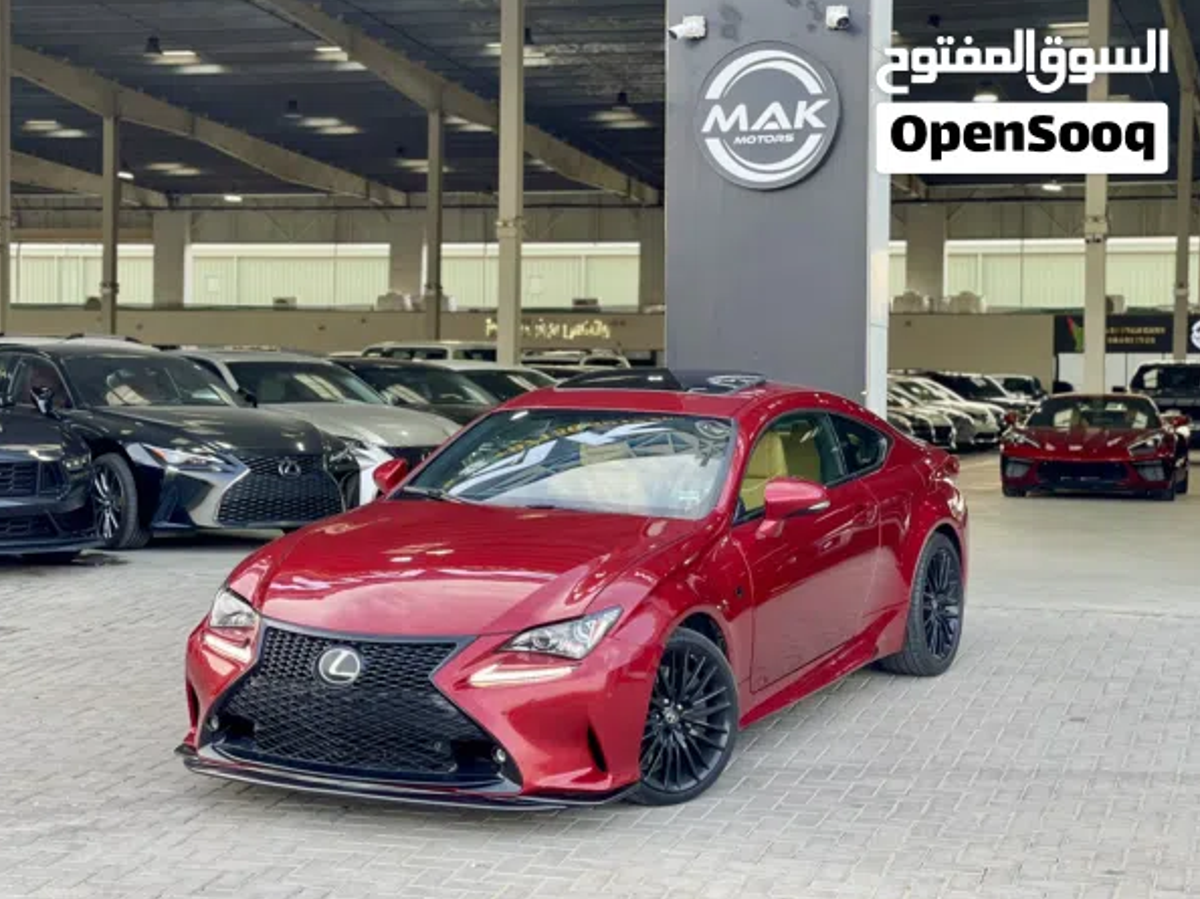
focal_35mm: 69
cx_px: 572
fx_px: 2391
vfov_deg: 21.3
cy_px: 465
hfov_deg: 28.2
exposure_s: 1/121
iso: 100
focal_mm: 7.5
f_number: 2.2
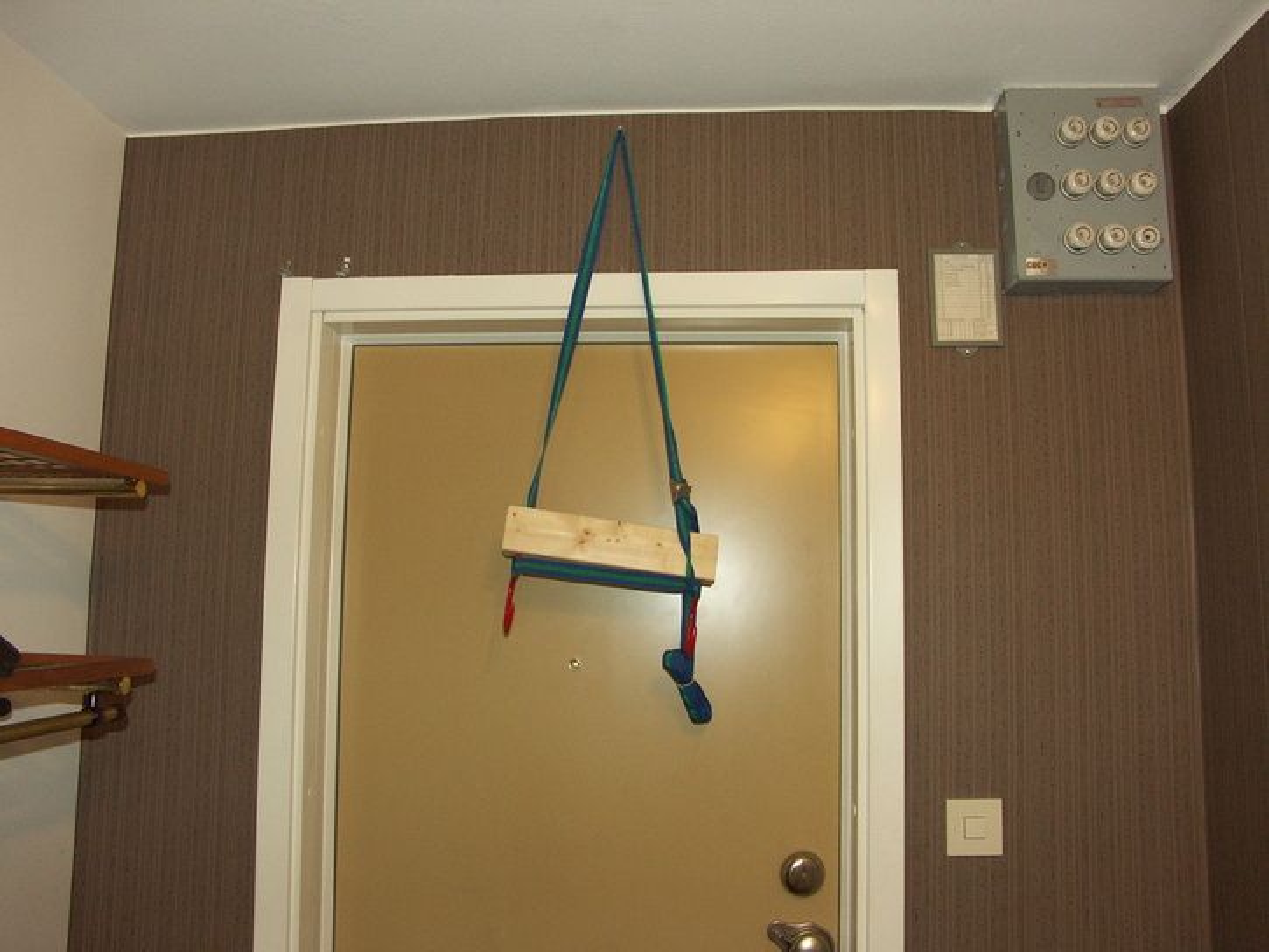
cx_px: 634
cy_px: 476
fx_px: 1027
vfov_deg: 49.8
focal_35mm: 28
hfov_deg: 63.4
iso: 200
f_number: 2.8
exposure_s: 1/50
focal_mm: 7.2
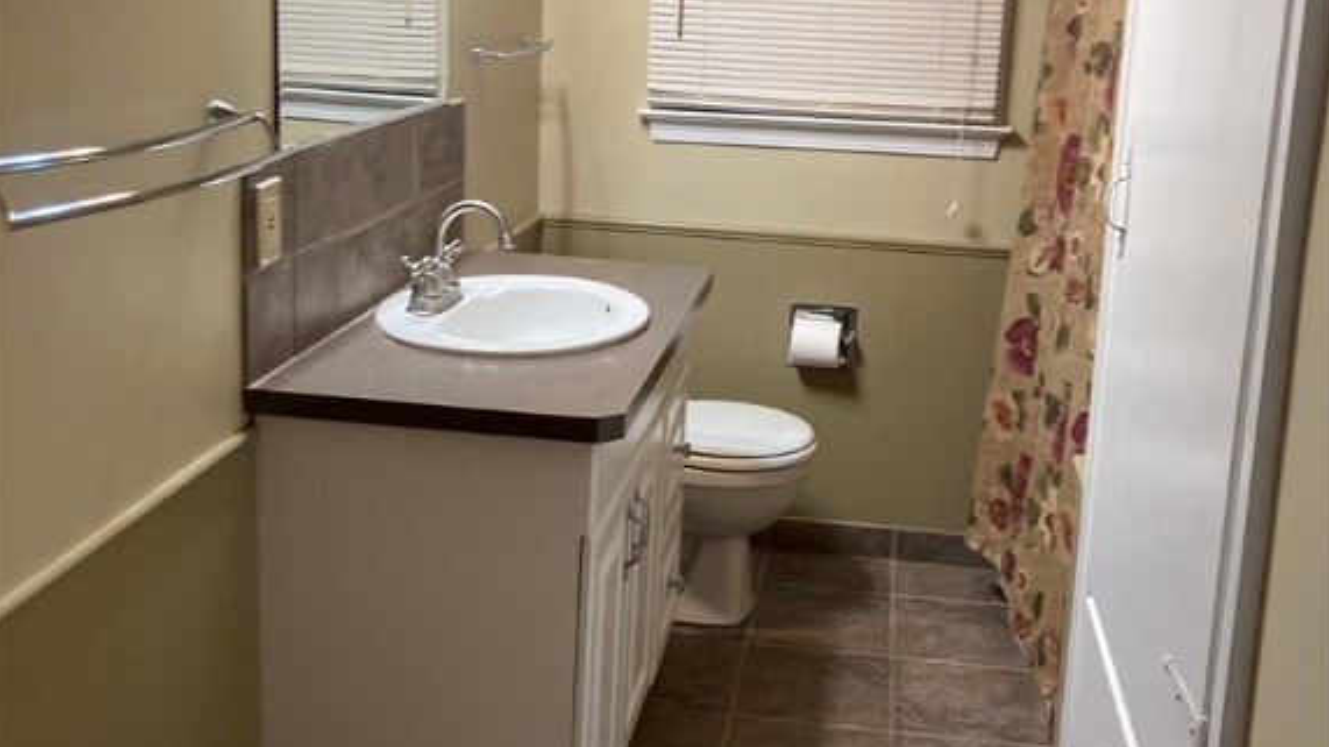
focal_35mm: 41
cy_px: 237
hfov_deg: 49.4
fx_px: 1445
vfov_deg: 28.8
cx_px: 666
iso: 160
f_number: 1.8
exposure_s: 1/60
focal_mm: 3.99
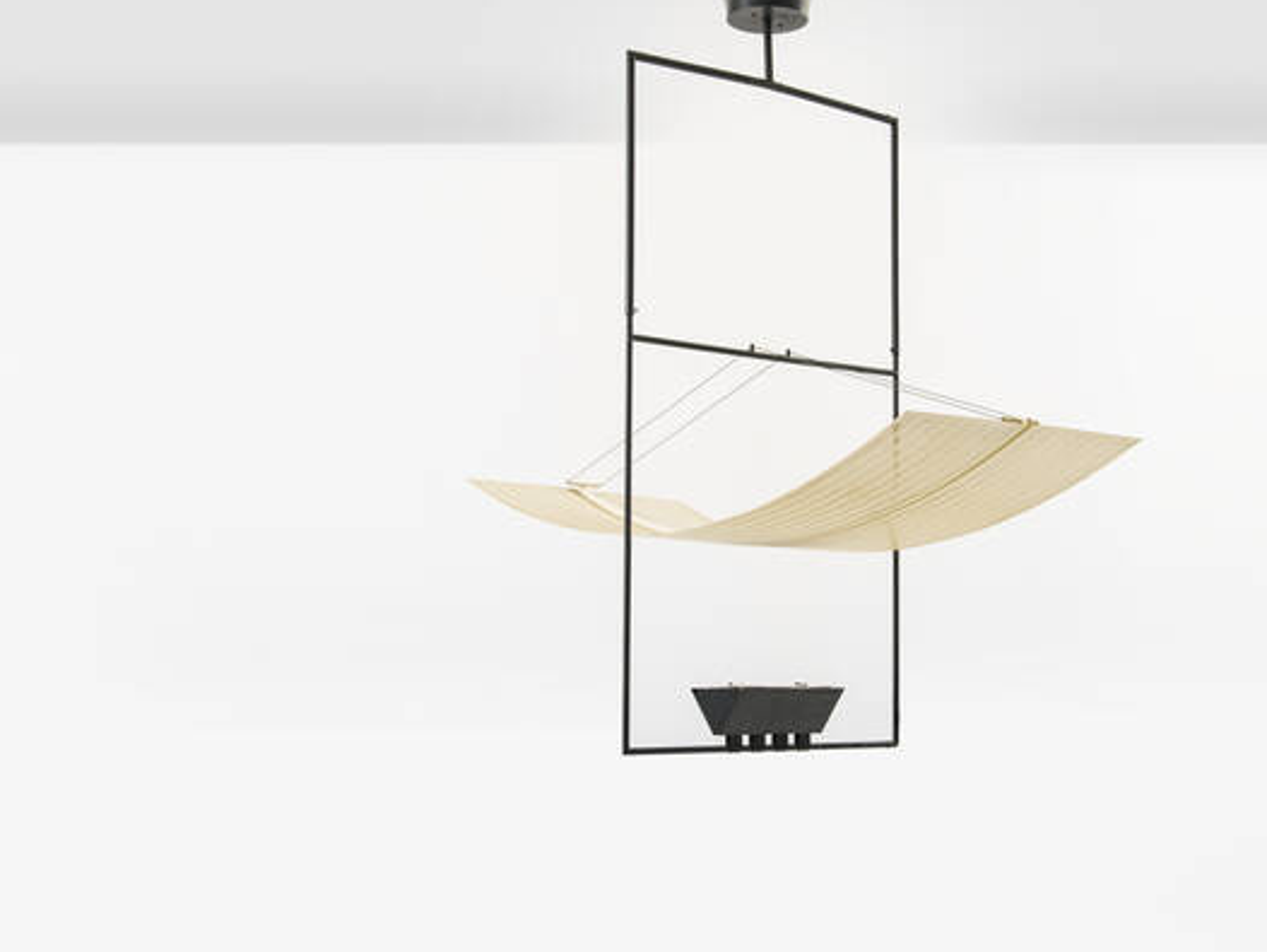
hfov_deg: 38.1
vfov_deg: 29.1
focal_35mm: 50
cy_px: 413
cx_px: 732
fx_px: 1831
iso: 64
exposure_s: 1/250
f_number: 11
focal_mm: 38
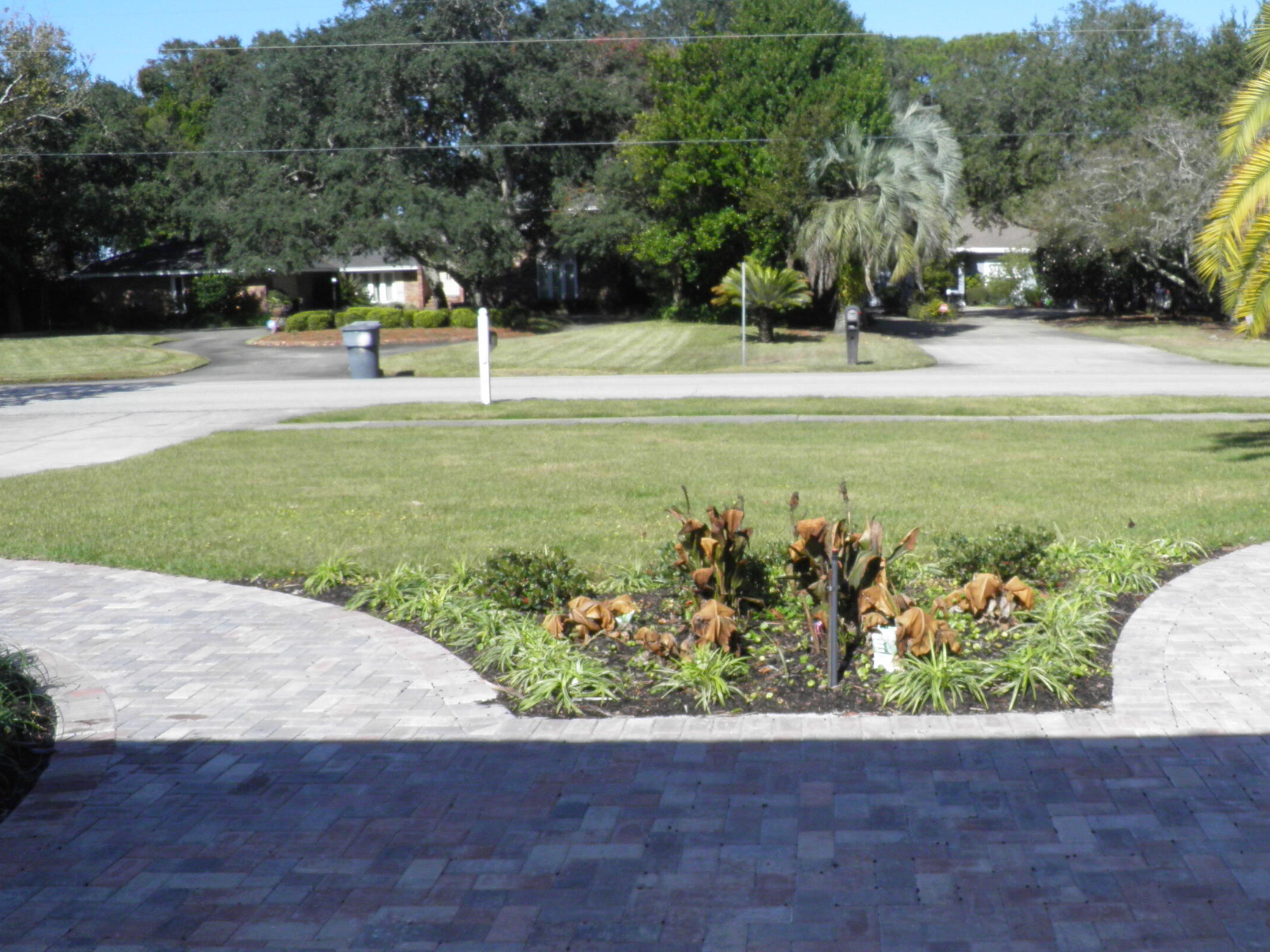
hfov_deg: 47.3
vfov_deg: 36.7
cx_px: 815
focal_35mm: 39
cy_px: 578
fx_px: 1431
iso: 100
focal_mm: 4.9
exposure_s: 1/320
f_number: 5.7
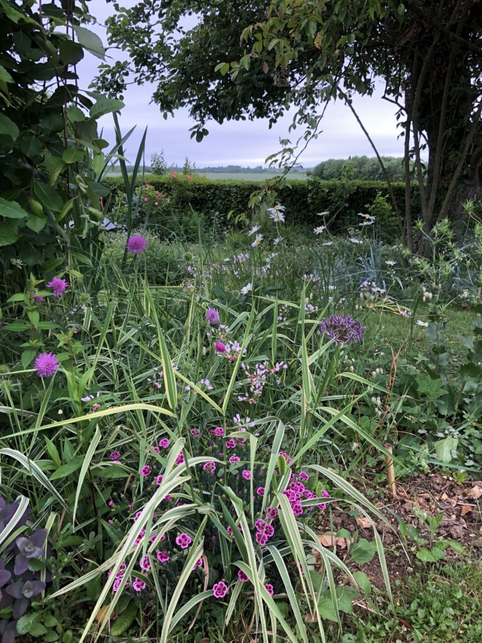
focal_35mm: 28
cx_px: 241
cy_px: 322
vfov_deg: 63.4
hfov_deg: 49.7
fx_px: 520
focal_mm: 3.99
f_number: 1.8
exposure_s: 1/120
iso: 64
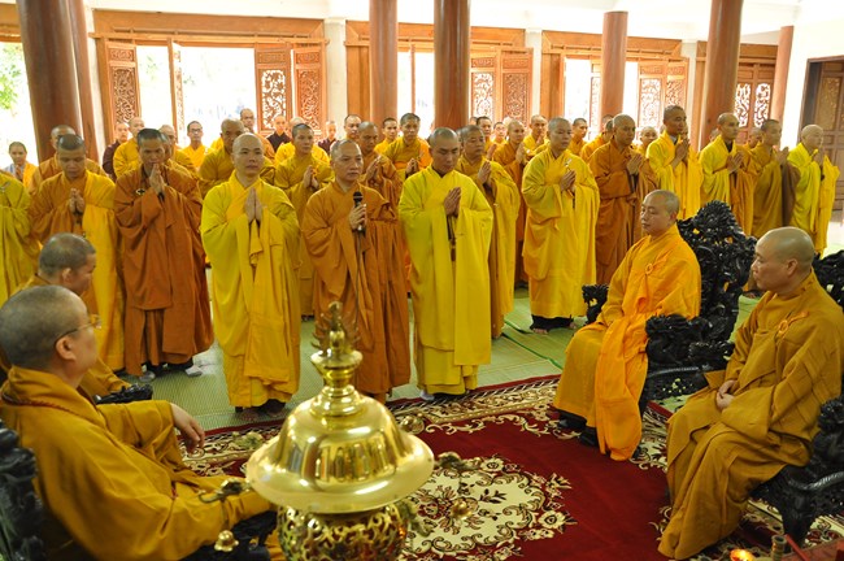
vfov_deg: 47.8
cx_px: 422
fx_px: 632
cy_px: 280
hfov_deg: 67.4
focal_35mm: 27
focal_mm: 18
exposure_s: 1/13
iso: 560
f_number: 3.5
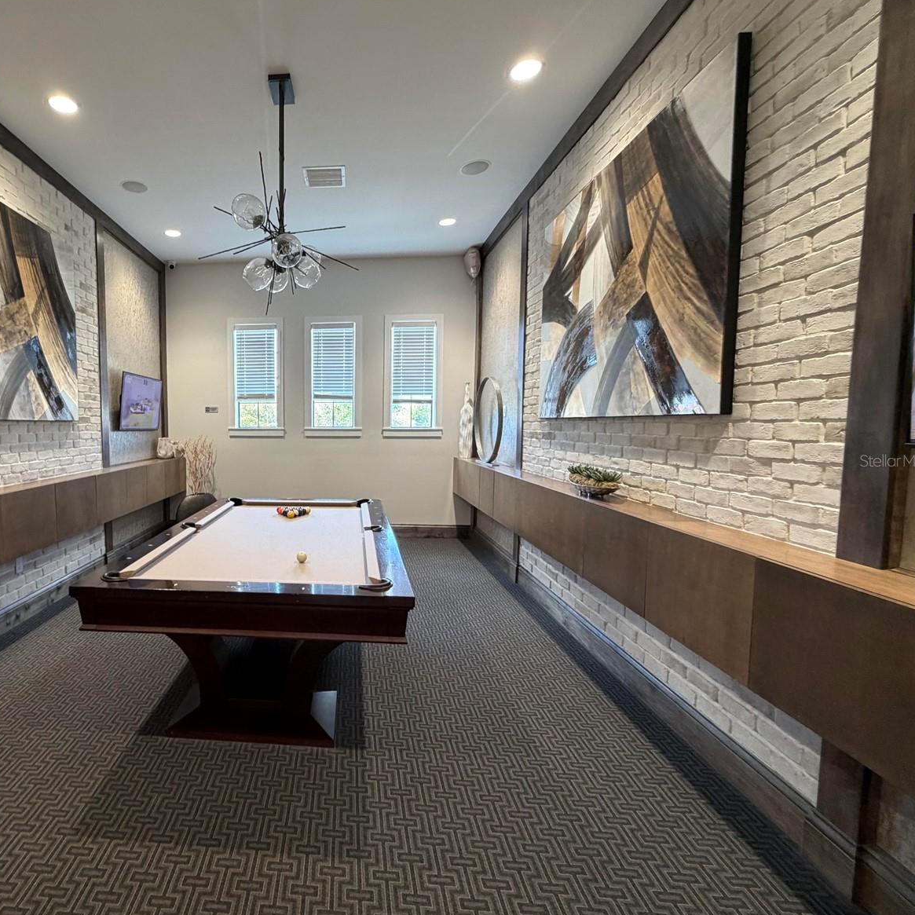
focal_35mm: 17
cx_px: 306
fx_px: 508
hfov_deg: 81.2
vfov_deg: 84.0
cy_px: 460
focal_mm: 2.22
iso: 200
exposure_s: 1/60
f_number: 2.2
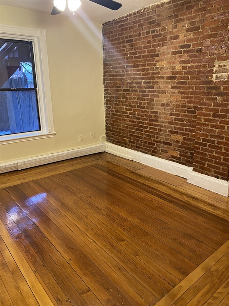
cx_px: 114
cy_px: 153
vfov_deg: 67.3
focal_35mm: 26
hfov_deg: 53.1
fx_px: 229
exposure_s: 1/60
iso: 200
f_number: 1.8
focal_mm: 4.25
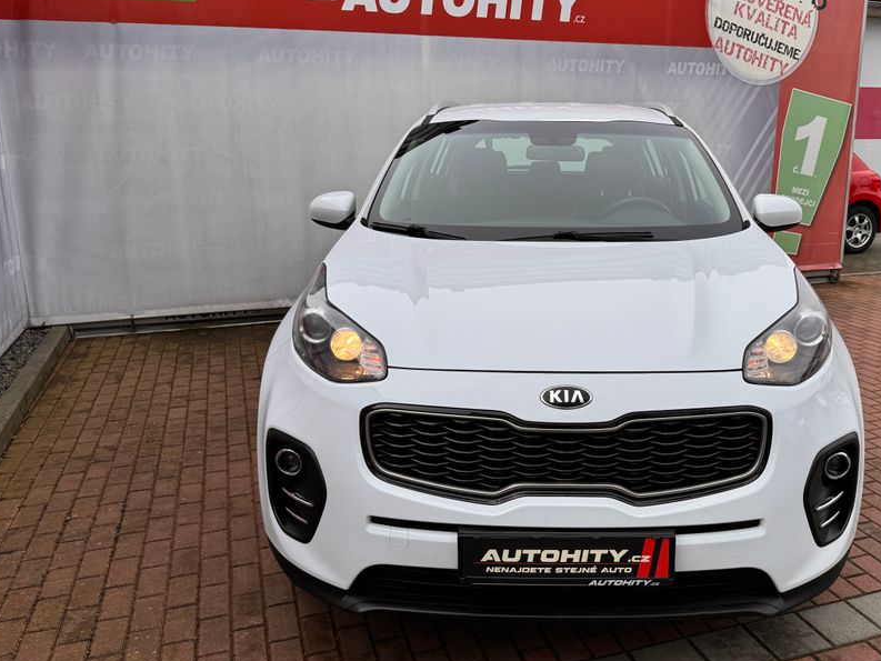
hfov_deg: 57.8
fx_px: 789
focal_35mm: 31
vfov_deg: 45.5
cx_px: 535
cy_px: 338
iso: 80
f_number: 1.78
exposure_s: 1/2331
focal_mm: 6.86
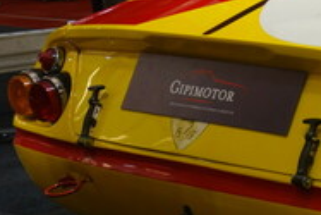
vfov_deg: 11.2
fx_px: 1089
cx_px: 510
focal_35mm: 122
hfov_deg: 15.3
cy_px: 57
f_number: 2.8
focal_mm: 14.23
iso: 200
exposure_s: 1/40
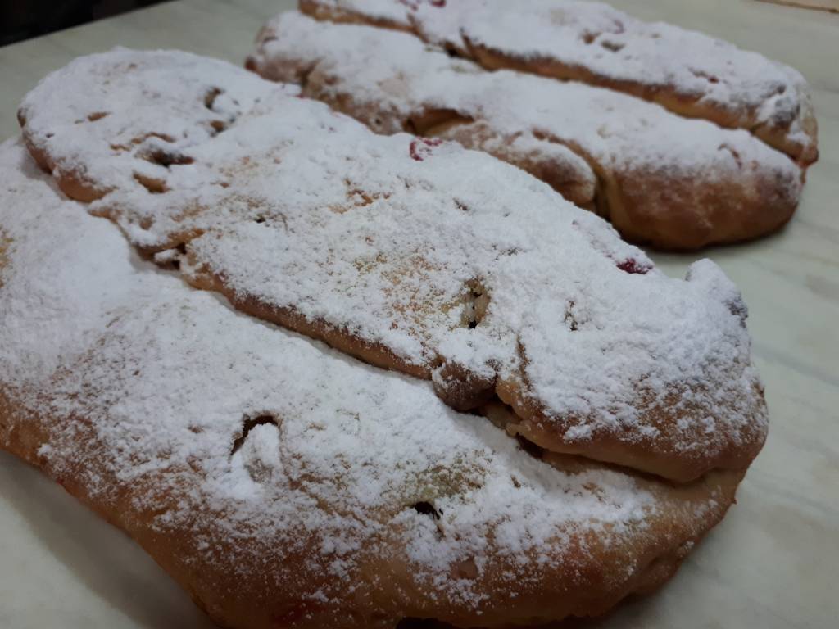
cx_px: 420
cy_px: 314
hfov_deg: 65.3
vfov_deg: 51.4
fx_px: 654
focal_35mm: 27
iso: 160
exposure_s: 1/33
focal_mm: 3.6
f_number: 1.9
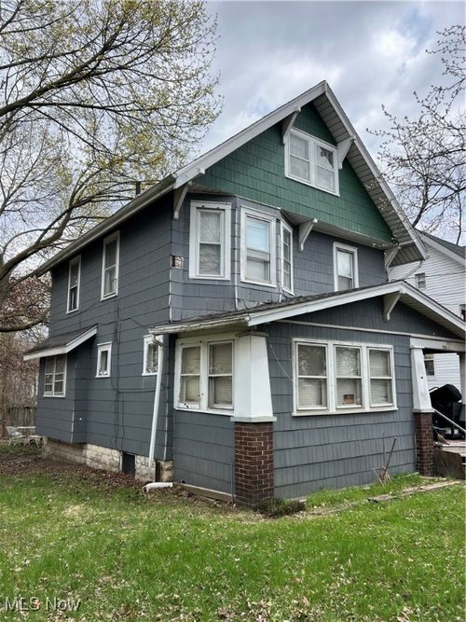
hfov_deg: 53.0
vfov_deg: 67.3
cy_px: 311
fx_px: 467
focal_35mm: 26
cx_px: 233
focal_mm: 5.7
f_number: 1.5
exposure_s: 1/2123
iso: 50
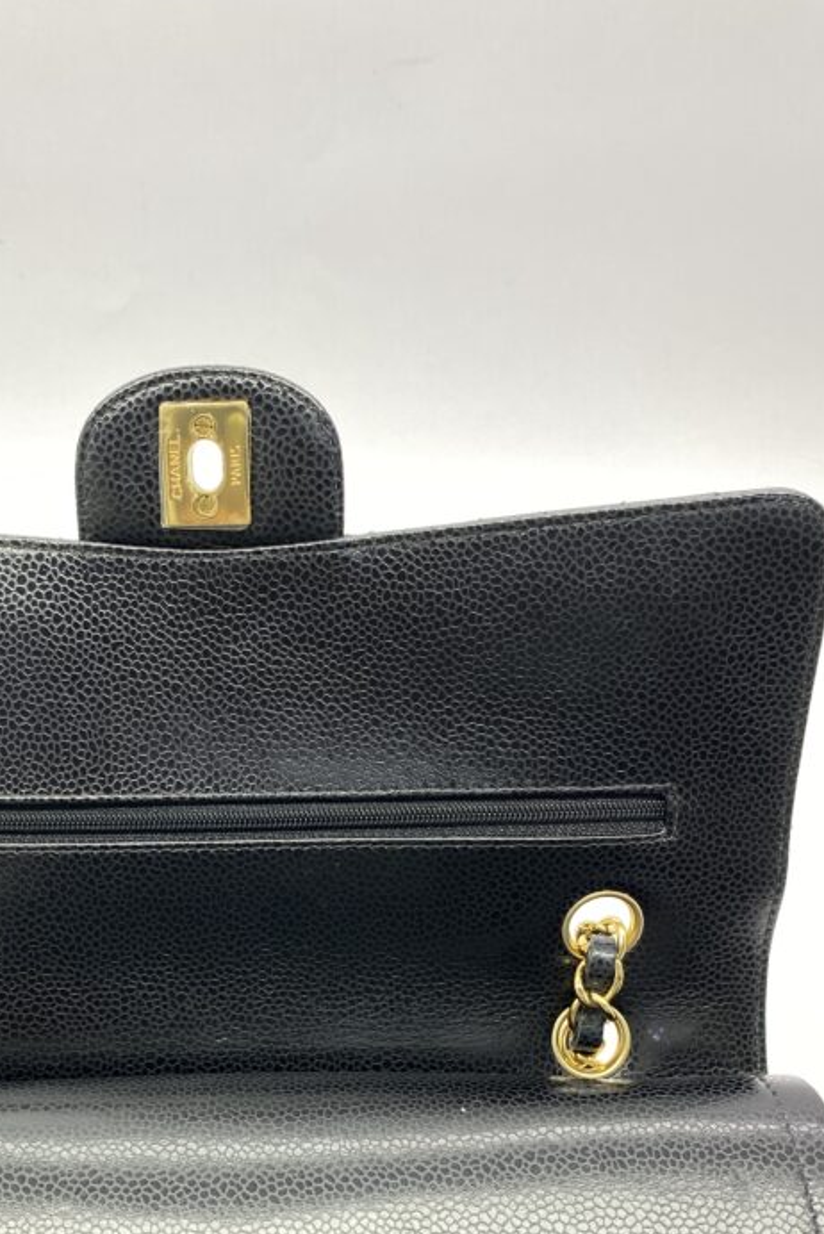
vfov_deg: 47.3
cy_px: 867
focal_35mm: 40
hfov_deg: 32.8
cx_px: 216
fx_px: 1372
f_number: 1.8
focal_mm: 4.25
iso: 50
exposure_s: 1/100
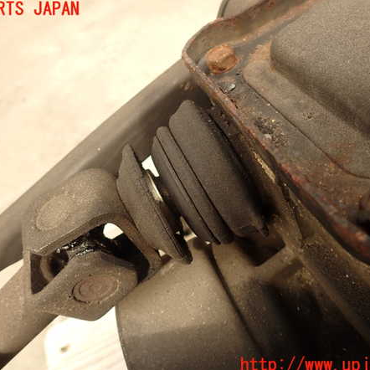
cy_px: 188
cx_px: 178
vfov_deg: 54.0
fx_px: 363
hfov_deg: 54.0
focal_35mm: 30
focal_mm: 4.5
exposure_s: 1/250
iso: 100
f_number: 2.8
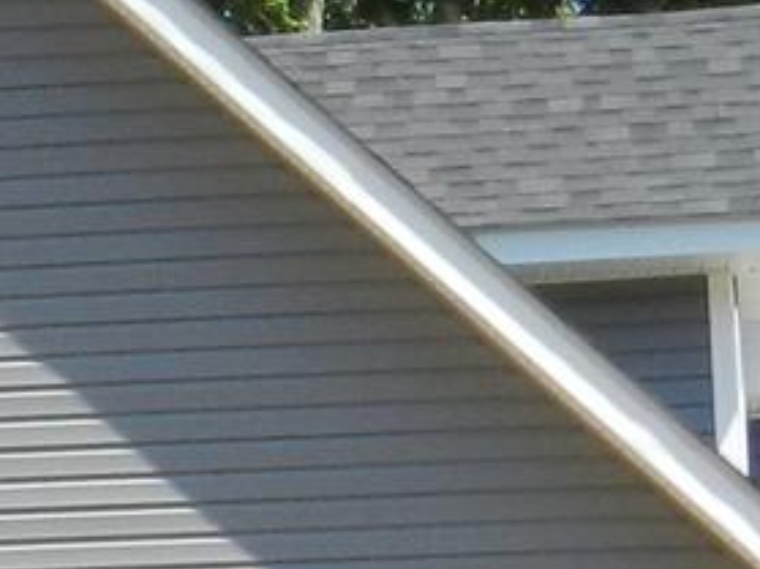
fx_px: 6123
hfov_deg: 6.8
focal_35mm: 279
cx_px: -872
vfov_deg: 5.3
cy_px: 302
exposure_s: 1/640
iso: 160
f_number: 4
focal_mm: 6.7
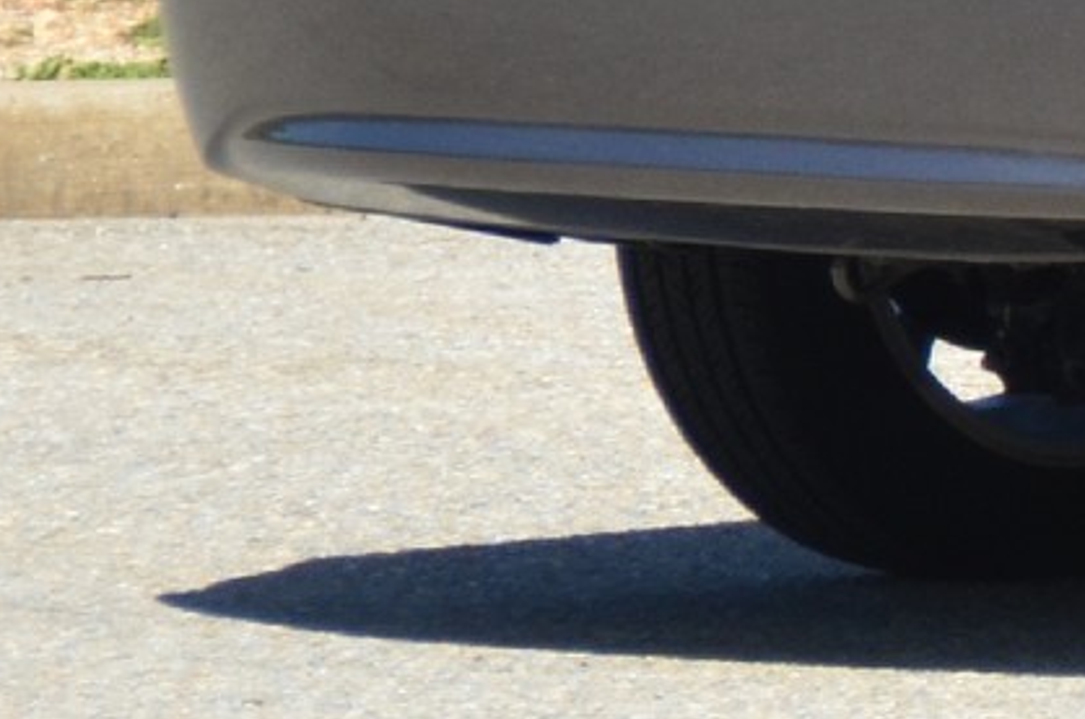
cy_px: -576
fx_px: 25659
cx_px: 2822
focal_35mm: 853
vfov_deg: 1.6
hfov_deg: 2.4
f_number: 5.3
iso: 400
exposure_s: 1/1250
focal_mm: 95
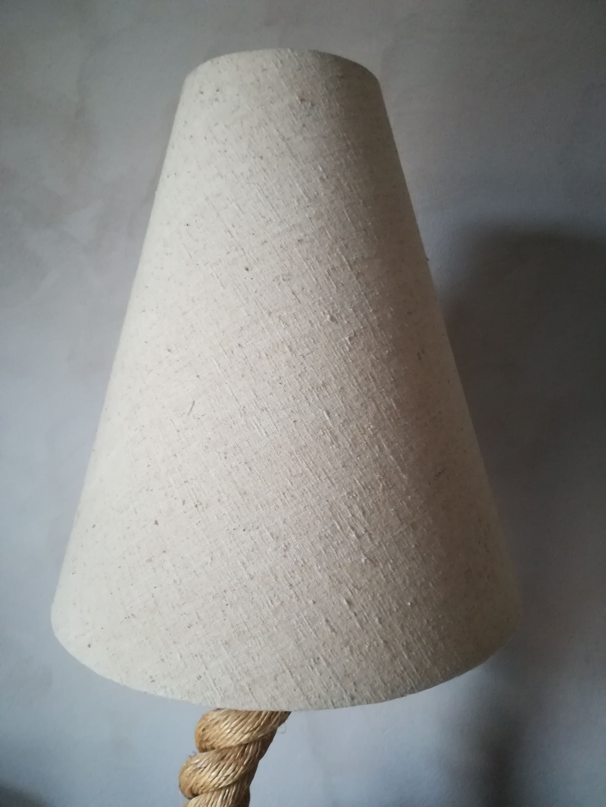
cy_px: 404
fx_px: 607
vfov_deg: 67.3
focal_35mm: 26
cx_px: 303
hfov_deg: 53.1
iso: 640
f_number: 2.2
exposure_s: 1/14.3
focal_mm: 3.83
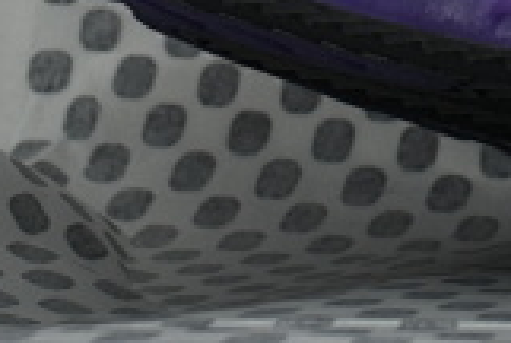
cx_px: 1273
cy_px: -750
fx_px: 2522
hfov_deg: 10.0
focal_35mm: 177
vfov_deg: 6.9
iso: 400
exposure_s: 1/100
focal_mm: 26.5
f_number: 9
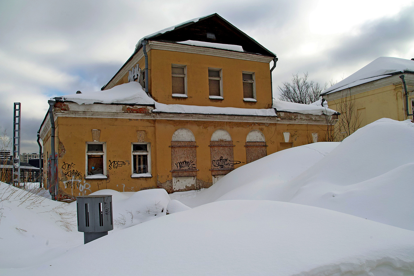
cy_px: 138
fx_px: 345
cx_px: 207
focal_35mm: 30
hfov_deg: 61.9
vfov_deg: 43.6
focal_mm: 18
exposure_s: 1/200
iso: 100
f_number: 9
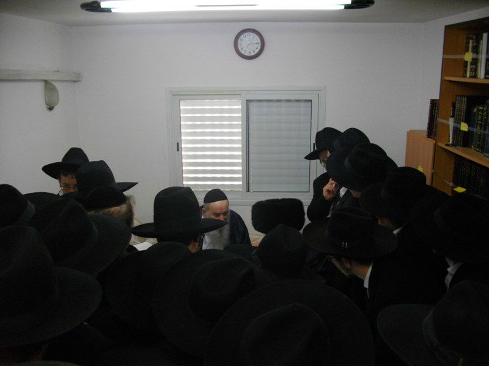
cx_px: 244
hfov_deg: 58.4
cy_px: 183
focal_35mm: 31
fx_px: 438
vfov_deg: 45.4
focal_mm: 5.7
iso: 200
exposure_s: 1/60
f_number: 2.9
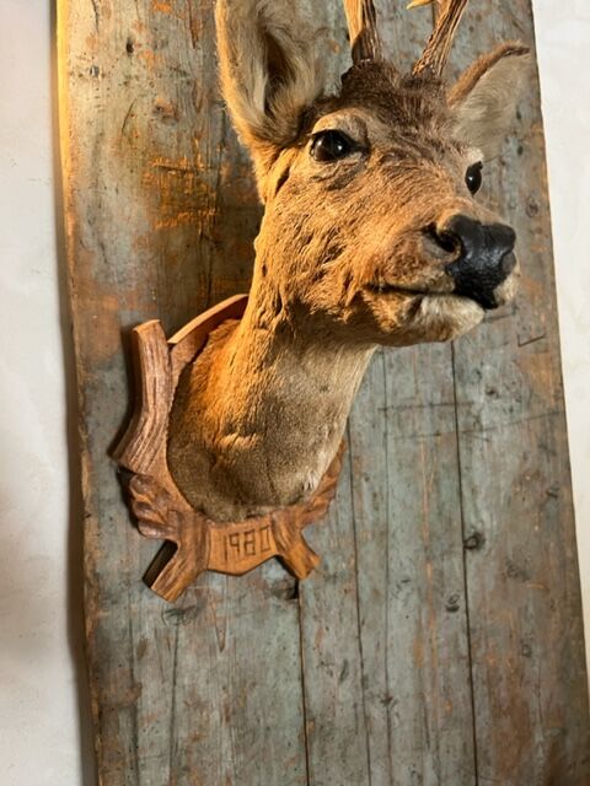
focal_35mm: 26
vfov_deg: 67.3
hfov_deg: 53.1
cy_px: 393
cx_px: 295
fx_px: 591
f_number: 1.6
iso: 320
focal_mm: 5.1
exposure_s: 1/50
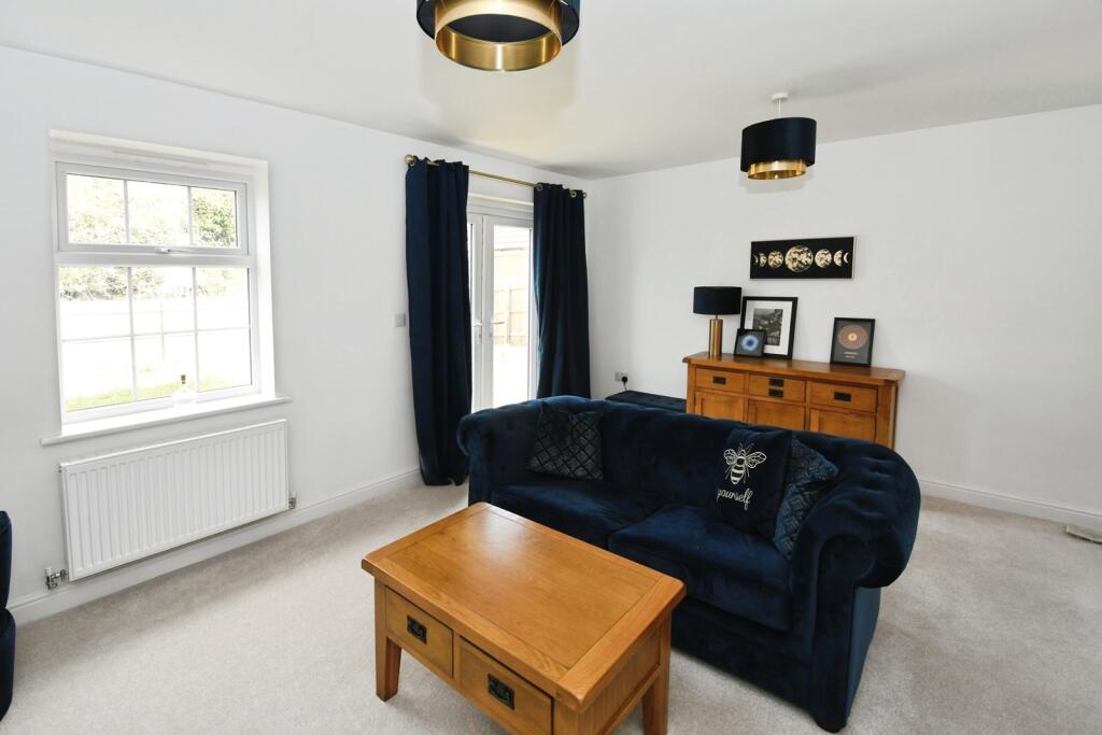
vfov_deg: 77.3
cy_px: 368
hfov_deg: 100.4
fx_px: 459
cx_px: 551
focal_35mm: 15
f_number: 7.1
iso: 800
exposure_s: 1/80
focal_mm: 10
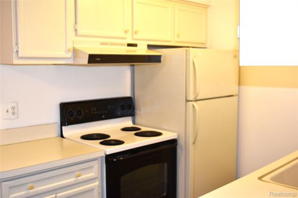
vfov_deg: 33.4
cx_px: 149
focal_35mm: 40
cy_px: 99
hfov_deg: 48.5
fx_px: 331
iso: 800
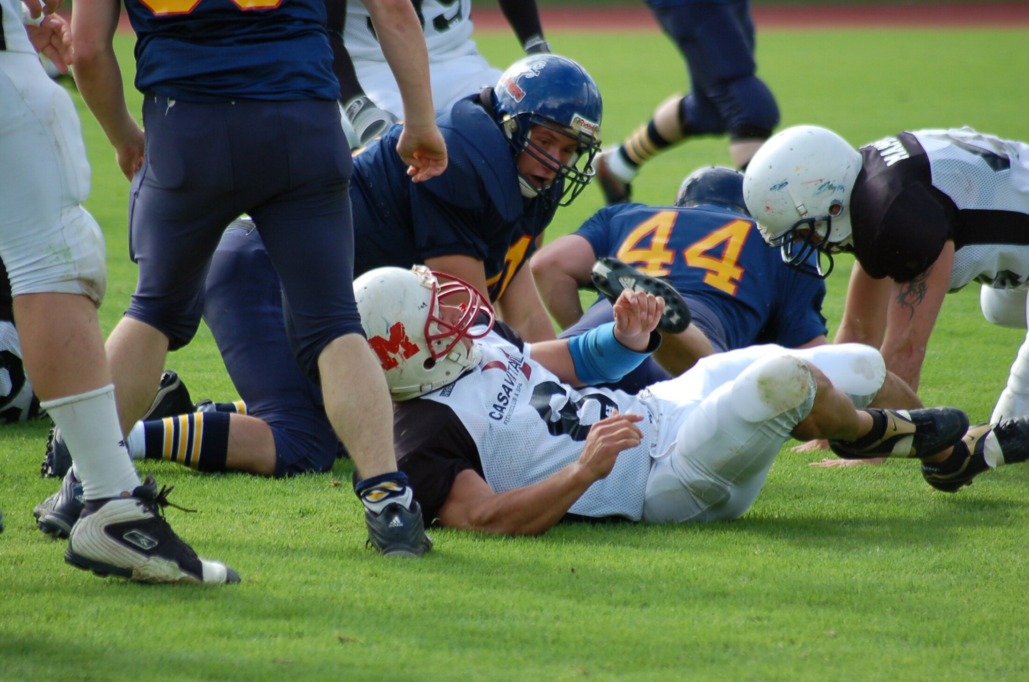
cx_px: 514
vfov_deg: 4.7
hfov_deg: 7.1
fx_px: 8345
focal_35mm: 292
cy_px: 341
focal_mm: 195
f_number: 5
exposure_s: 1/800
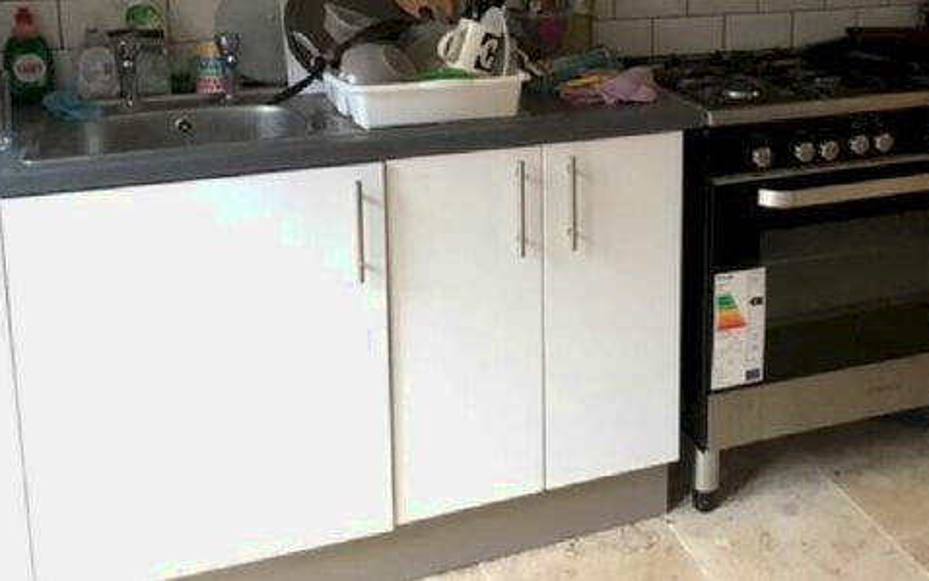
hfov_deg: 43.5
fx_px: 1140
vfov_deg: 27.7
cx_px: 643
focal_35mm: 45
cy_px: 75
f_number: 2.2
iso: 250
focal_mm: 4.15
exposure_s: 1/17
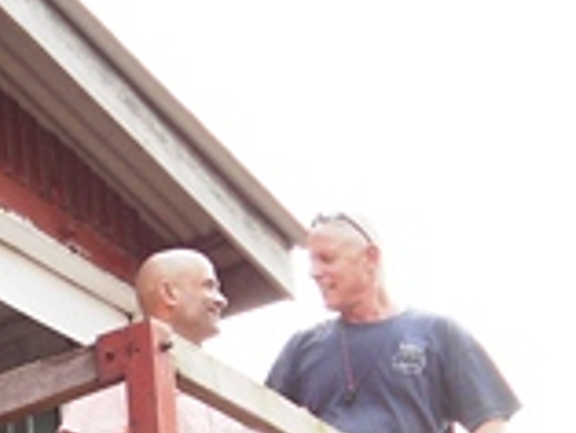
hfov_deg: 12.9
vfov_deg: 9.3
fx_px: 2515
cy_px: 800
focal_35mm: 151
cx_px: 15
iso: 80
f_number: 3.2
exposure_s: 1/125
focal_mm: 6.7
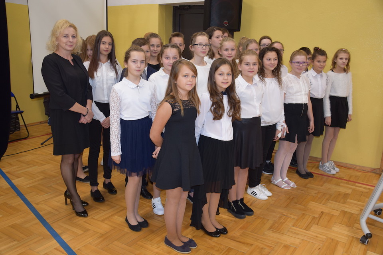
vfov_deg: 39.9
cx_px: 192
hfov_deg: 57.2
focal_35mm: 33
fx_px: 351
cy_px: 128
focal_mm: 22
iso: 640
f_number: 3.8
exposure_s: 1/60
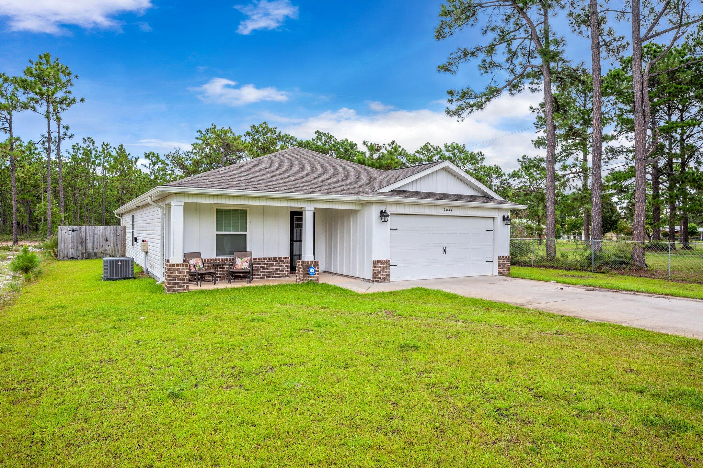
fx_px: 419
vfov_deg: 58.3
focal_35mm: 22
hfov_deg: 79.9
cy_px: 234
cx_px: 352
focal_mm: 21.5
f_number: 9
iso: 100
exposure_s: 1/250
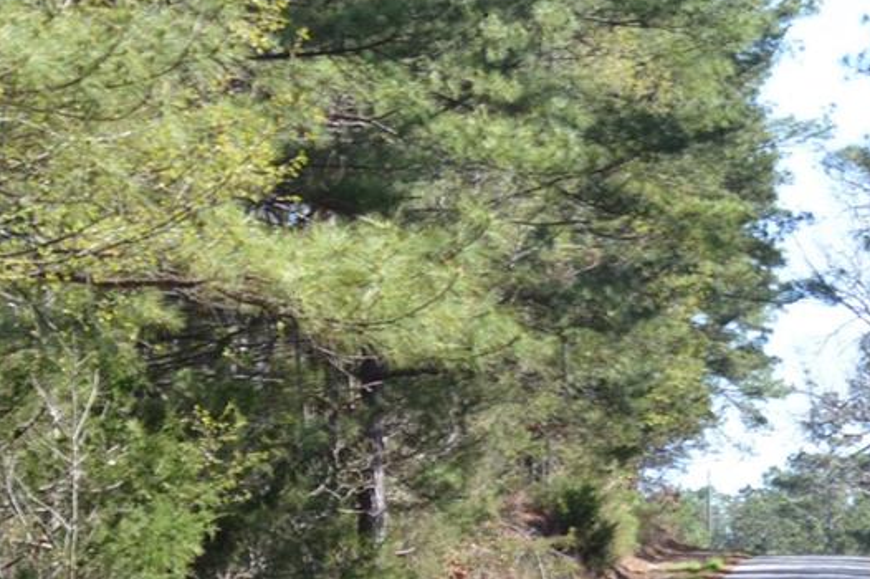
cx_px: 805
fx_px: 7751
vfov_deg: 4.3
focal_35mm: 321
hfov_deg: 6.4
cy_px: 623
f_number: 5.6
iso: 100
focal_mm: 55
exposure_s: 1/125
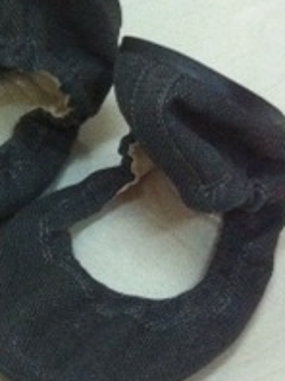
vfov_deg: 17.0
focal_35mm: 113
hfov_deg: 12.5
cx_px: -139
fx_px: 1243
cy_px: -21
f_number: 2.8
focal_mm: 3.85
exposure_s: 1/17
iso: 400
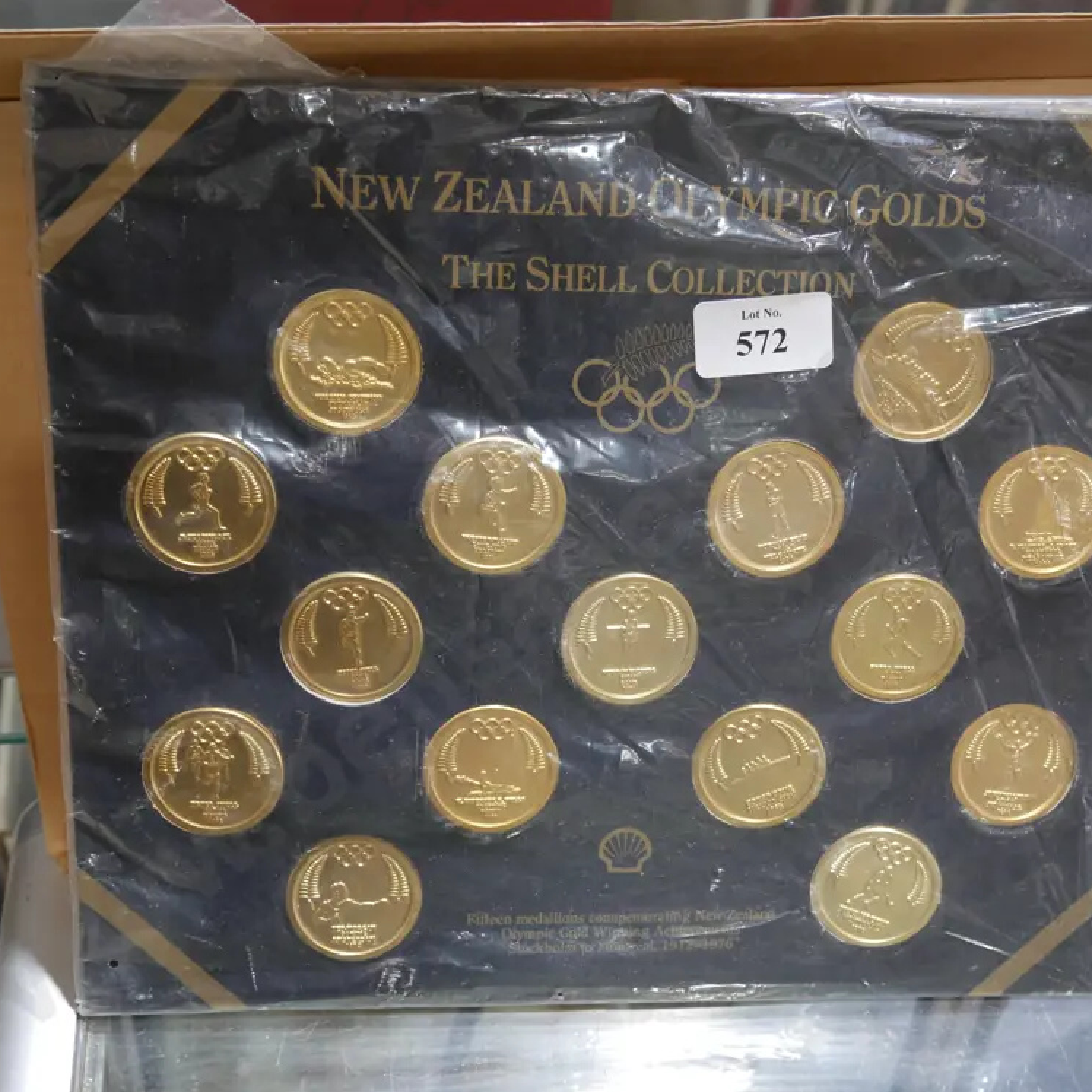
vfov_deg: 36.8
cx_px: 603
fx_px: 1642
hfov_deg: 36.8
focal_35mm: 46
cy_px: 560
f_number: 4.1
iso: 500
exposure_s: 1/60
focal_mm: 19
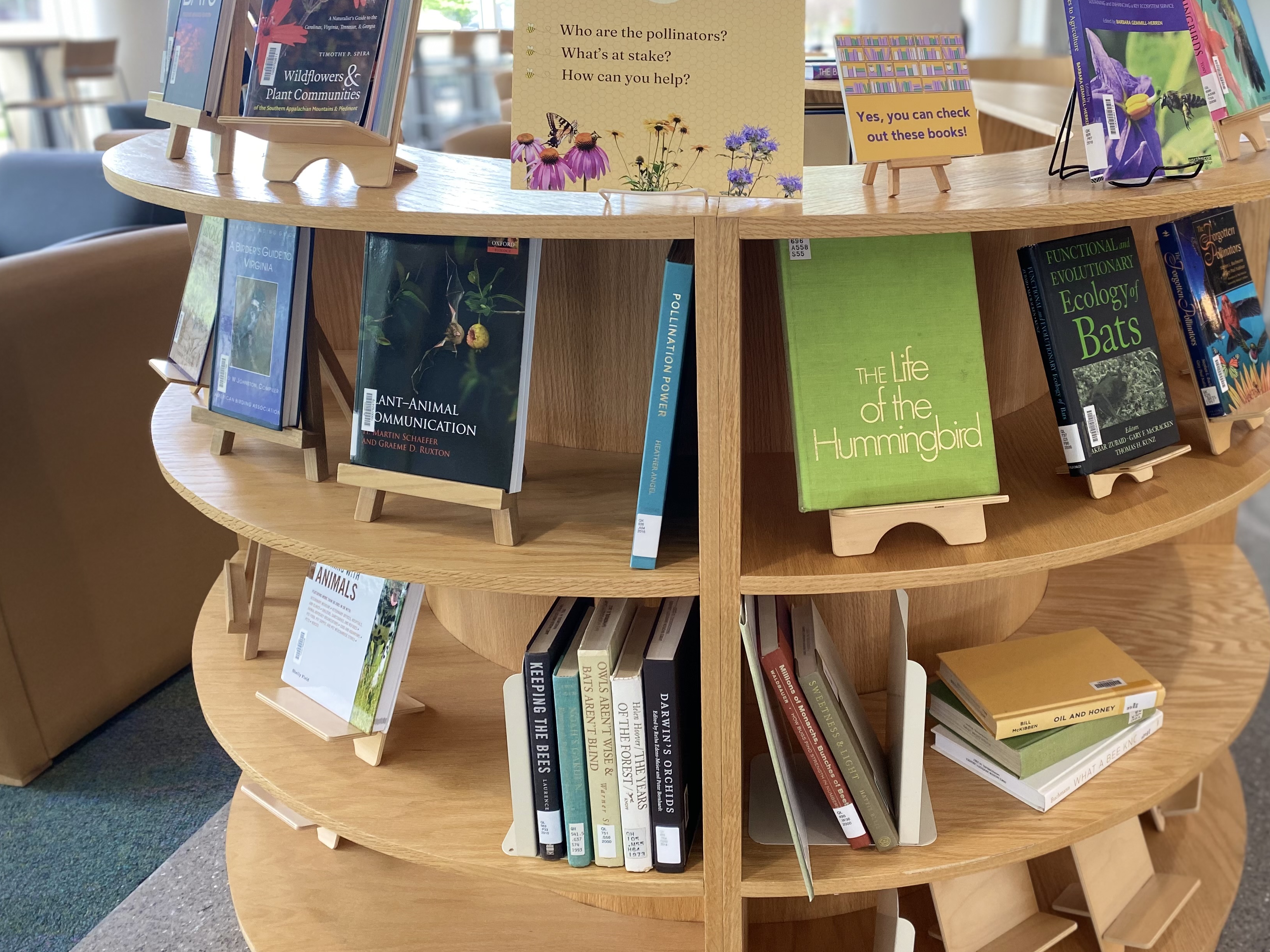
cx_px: 777
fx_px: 1174
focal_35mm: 32
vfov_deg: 44.0
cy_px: 402
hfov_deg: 56.3
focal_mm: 4.25
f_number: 1.8
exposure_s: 1/60
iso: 100
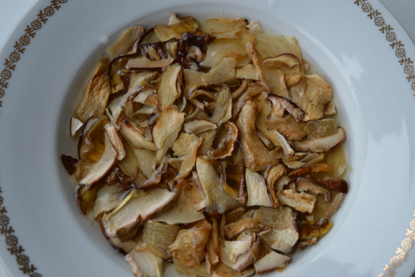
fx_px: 548
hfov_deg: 41.5
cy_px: 138
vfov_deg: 28.4
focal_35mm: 48
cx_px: 207
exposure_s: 1/80
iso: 100
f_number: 4.2
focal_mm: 31
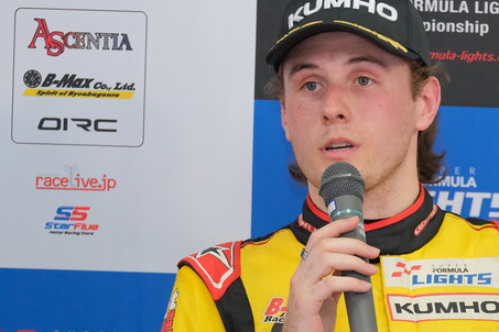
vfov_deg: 5.4
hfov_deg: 8.0
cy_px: 209
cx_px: 329
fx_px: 3548
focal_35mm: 256
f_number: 5.6
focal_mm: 107.3
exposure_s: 1/180
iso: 3200
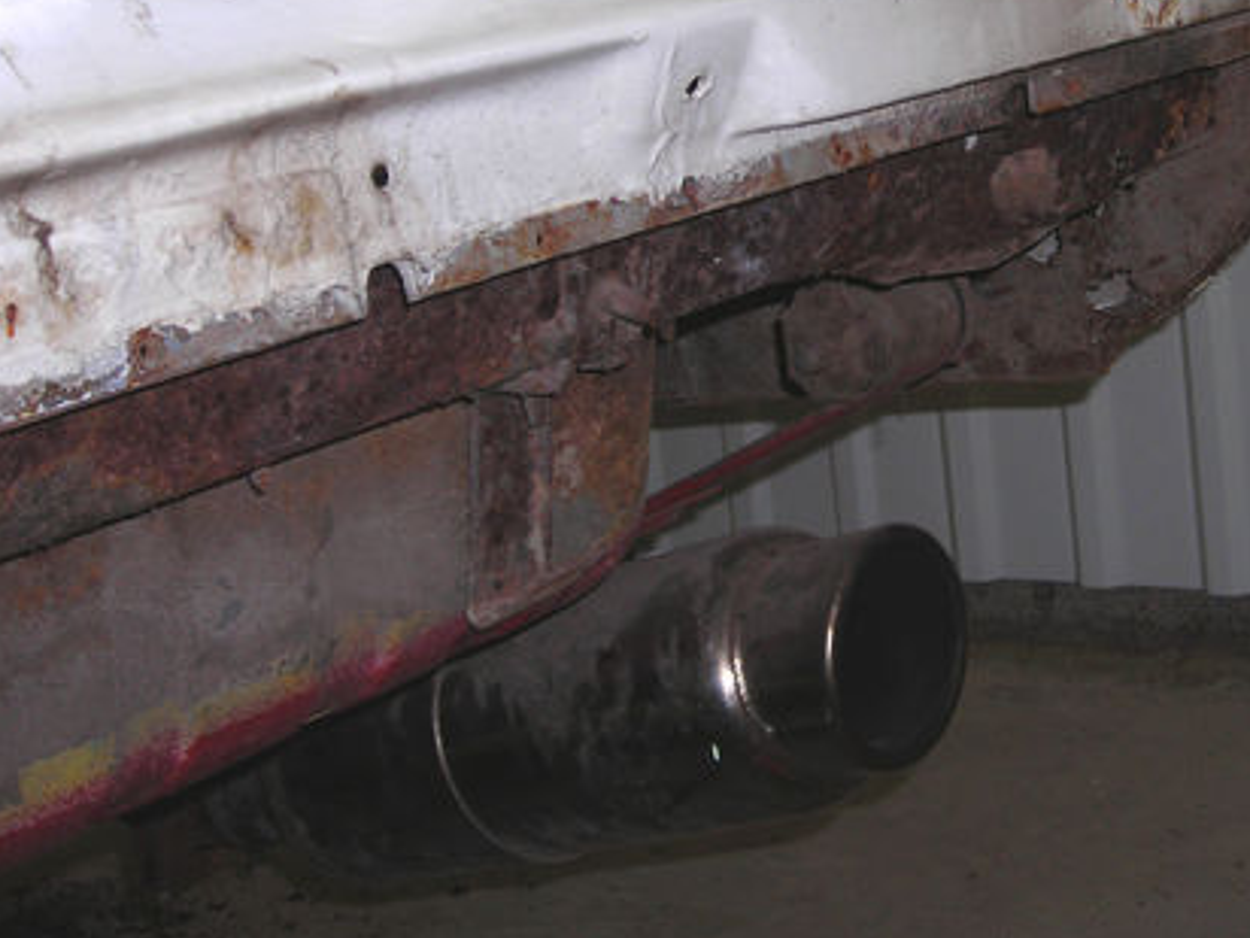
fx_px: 2636
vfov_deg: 20.1
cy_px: 319
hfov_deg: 26.4
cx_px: 916
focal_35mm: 73
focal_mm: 7.8
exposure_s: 1/60.1
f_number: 3.4
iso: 50
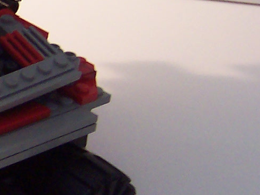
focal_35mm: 149
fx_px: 1119
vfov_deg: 10.0
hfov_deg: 11.8
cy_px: 78
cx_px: -270
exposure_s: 1/8
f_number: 2.8
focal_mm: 5.6
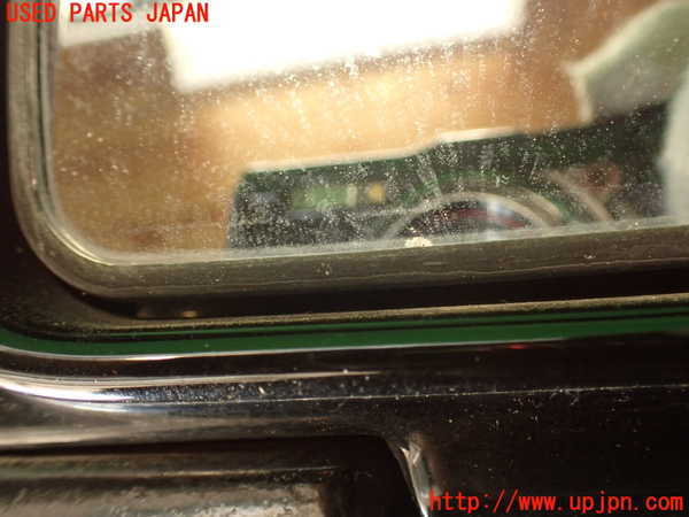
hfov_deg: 56.8
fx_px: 637
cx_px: 344
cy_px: 258
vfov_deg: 44.2
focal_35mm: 32
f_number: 2.4
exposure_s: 1/30
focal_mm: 5.79
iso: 400
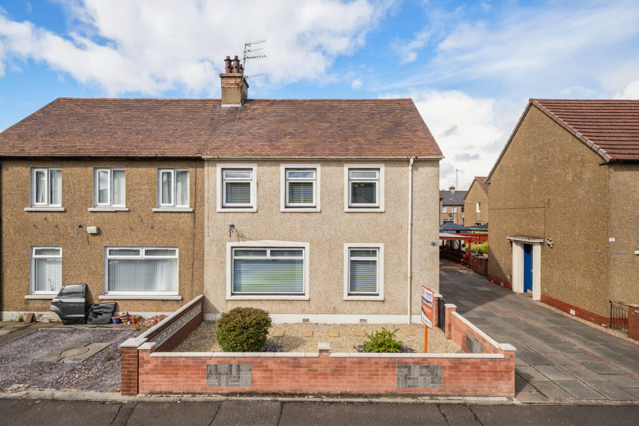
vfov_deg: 67.4
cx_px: 320
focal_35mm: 18
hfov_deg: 90.0
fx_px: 320
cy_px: 213
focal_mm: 12
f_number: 8
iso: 320
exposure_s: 1/800
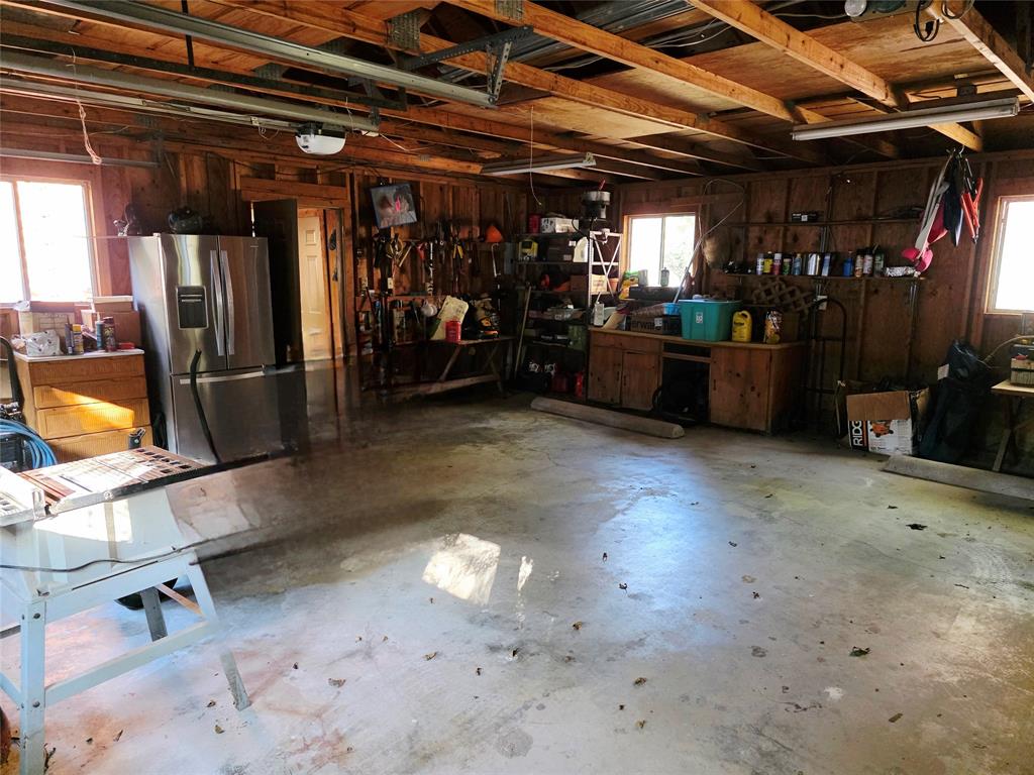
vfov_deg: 58.9
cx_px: 517
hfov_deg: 73.9
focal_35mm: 23
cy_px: 388
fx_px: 687
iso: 1600
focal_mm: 6.3
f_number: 1.7
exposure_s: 1/120
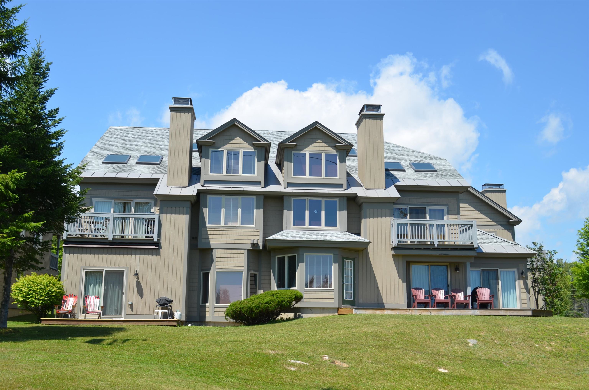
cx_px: 294
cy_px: 195
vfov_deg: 34.1
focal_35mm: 39
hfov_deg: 49.6
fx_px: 637
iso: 100
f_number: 8
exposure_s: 1/160
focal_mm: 26
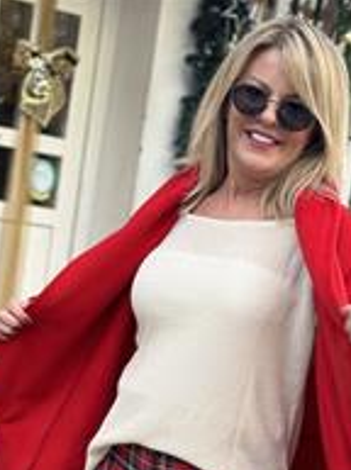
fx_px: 1451
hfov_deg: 13.8
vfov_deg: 17.8
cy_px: 517
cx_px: 161
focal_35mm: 107
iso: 100
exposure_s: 1/137
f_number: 1.78
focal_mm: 6.86
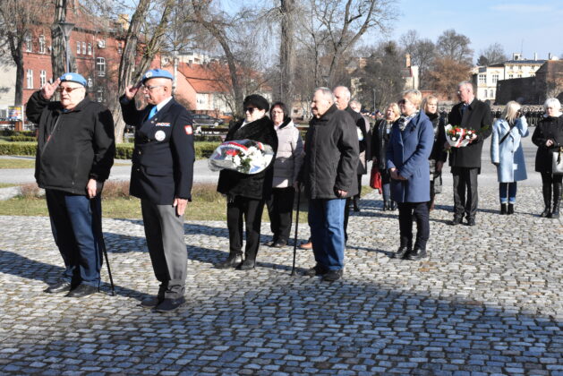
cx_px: 282
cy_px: 188
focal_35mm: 51
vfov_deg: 26.5
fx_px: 798
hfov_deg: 38.9
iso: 2500
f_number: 16
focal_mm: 34
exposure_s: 1/1000
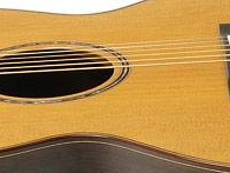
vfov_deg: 5.8
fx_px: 1714
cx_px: 165
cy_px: 132
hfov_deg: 7.7
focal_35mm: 258
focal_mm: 53
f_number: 19
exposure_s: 1
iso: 400
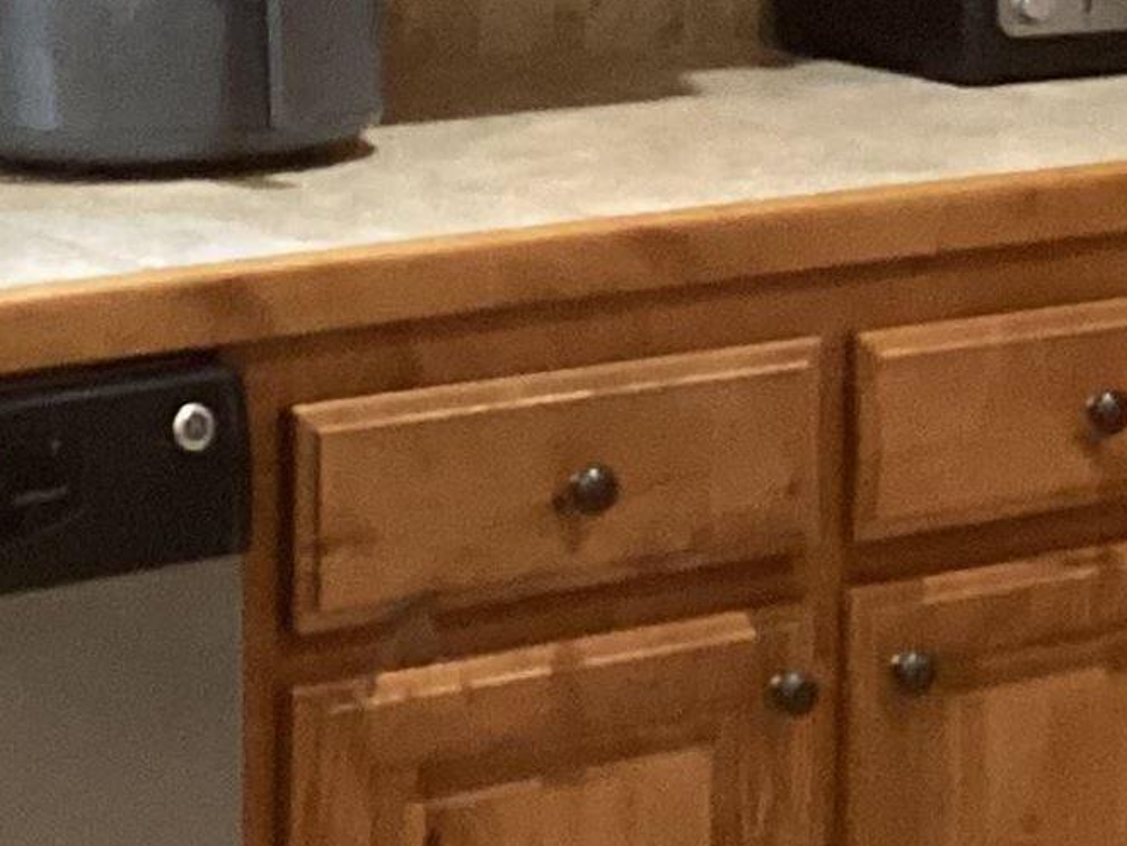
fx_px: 4689
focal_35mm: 144
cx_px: 968
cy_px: -94
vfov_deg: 10.2
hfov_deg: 13.6
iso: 400
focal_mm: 3.3
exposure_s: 1/40
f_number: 2.4
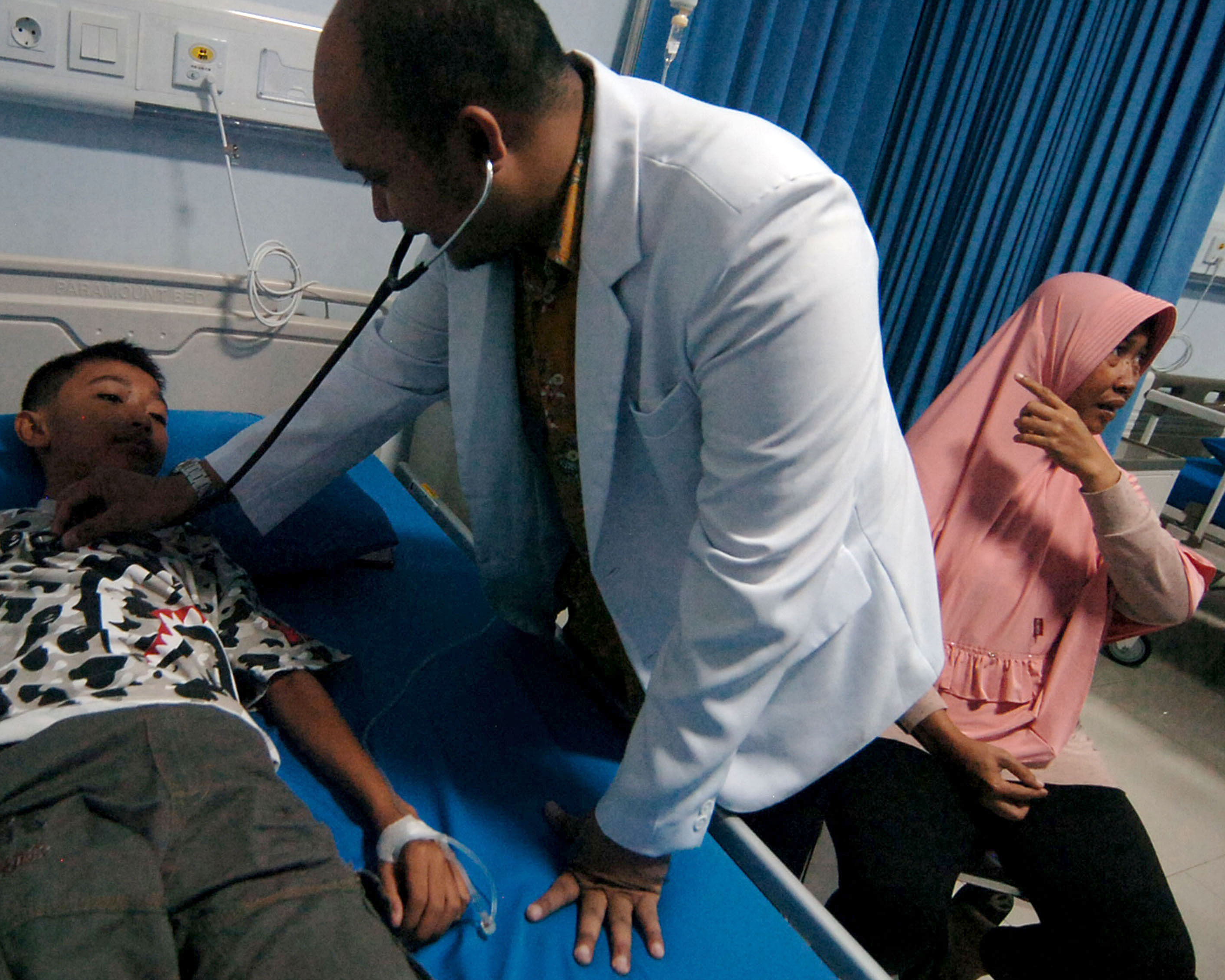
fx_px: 870
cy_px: 463
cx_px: 459
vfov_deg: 58.7
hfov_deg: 69.2
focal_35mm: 24
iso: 1000
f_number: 4
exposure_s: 1/30
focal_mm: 12
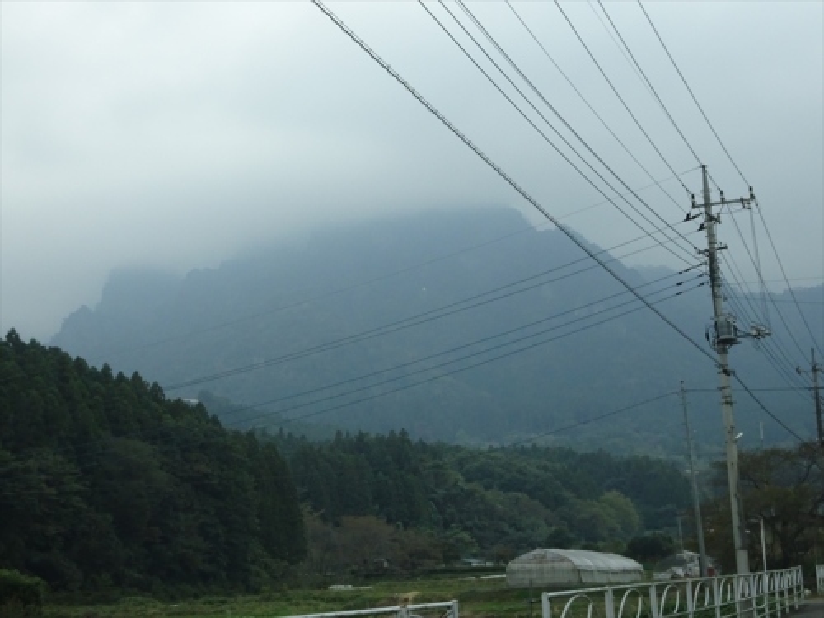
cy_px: 309
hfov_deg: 30.3
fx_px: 1523
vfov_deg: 22.9
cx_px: 412
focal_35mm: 64
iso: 320
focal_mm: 10.95
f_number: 4.5
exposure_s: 1/250
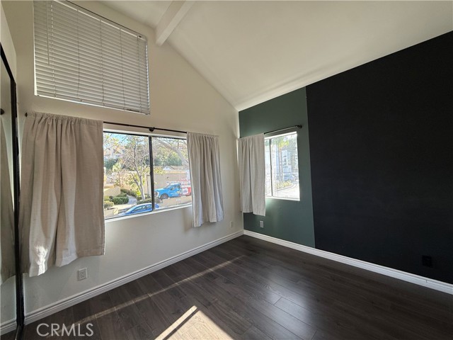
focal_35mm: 14
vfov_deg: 85.7
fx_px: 183
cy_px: 170
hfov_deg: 102.1
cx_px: 226
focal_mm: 2.22
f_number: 2.2
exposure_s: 1/145
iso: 64
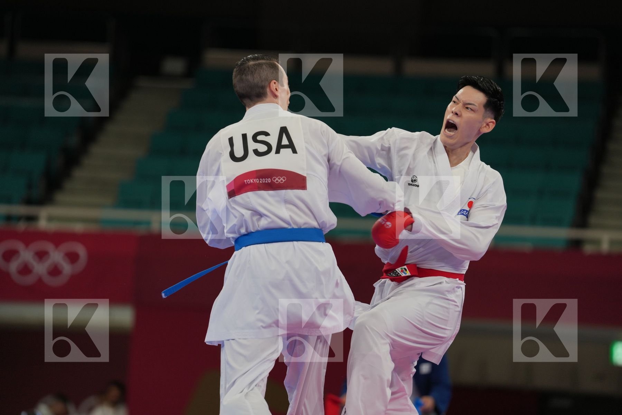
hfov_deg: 10.3
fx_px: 3455
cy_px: 208
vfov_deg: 6.9
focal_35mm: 200
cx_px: 311
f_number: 2.8
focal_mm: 200
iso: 400
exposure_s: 1/1000
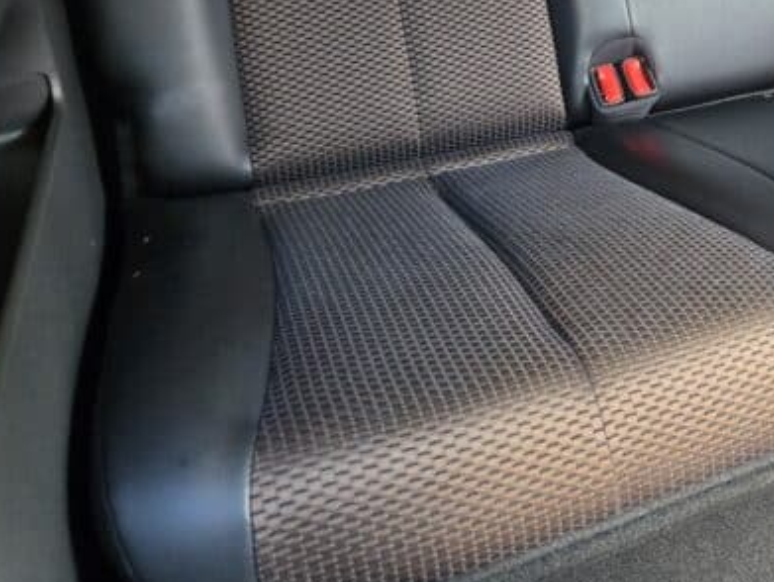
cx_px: 734
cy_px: 16
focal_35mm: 47
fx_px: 1052
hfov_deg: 37.1
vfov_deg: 29.2
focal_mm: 5.4
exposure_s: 1/100
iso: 400
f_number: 1.8
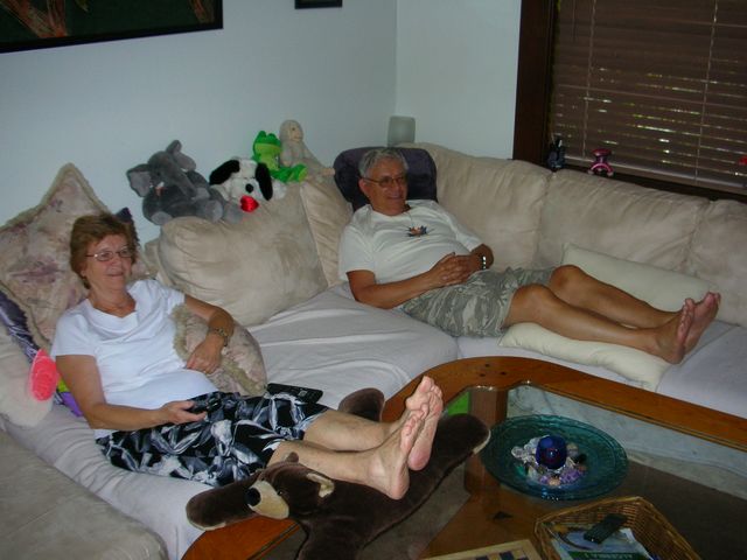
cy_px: 280
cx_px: 374
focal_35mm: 35
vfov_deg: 40.7
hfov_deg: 52.6
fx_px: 755
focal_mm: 5.8
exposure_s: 1/60.1
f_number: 3
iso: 93
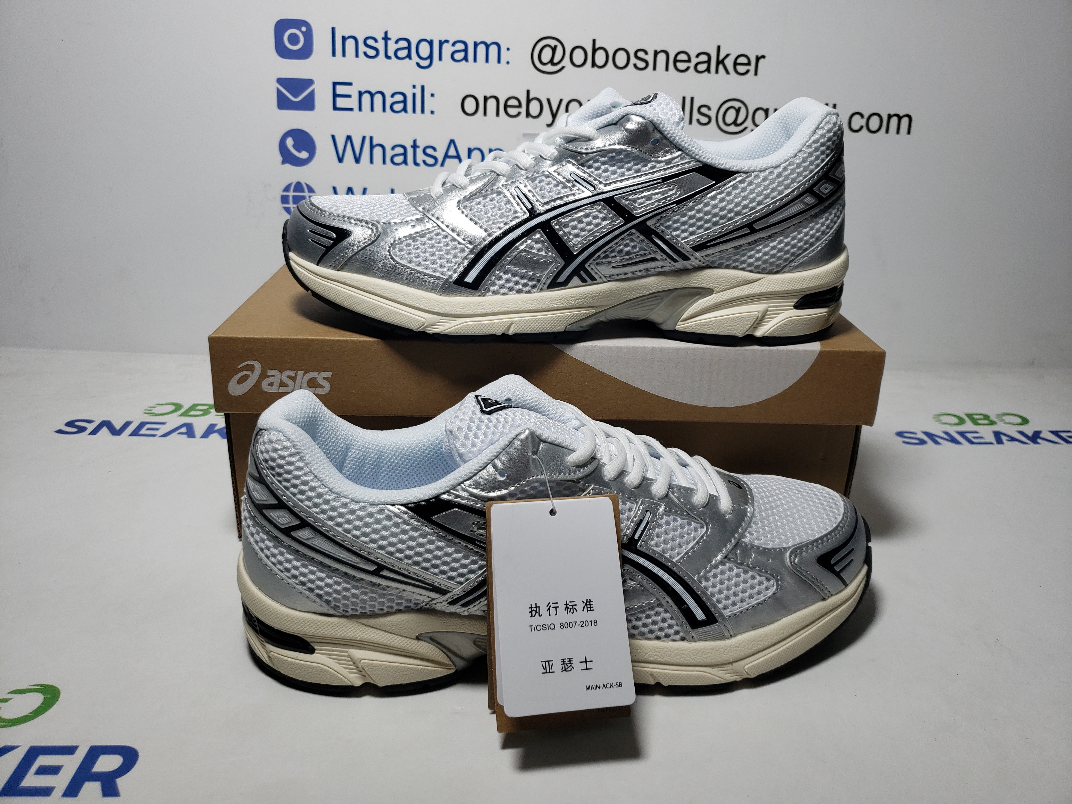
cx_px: 536
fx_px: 805
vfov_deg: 53.1
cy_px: 402
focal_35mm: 26
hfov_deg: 67.3
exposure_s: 1/532
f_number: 1.5
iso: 50
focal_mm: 4.3
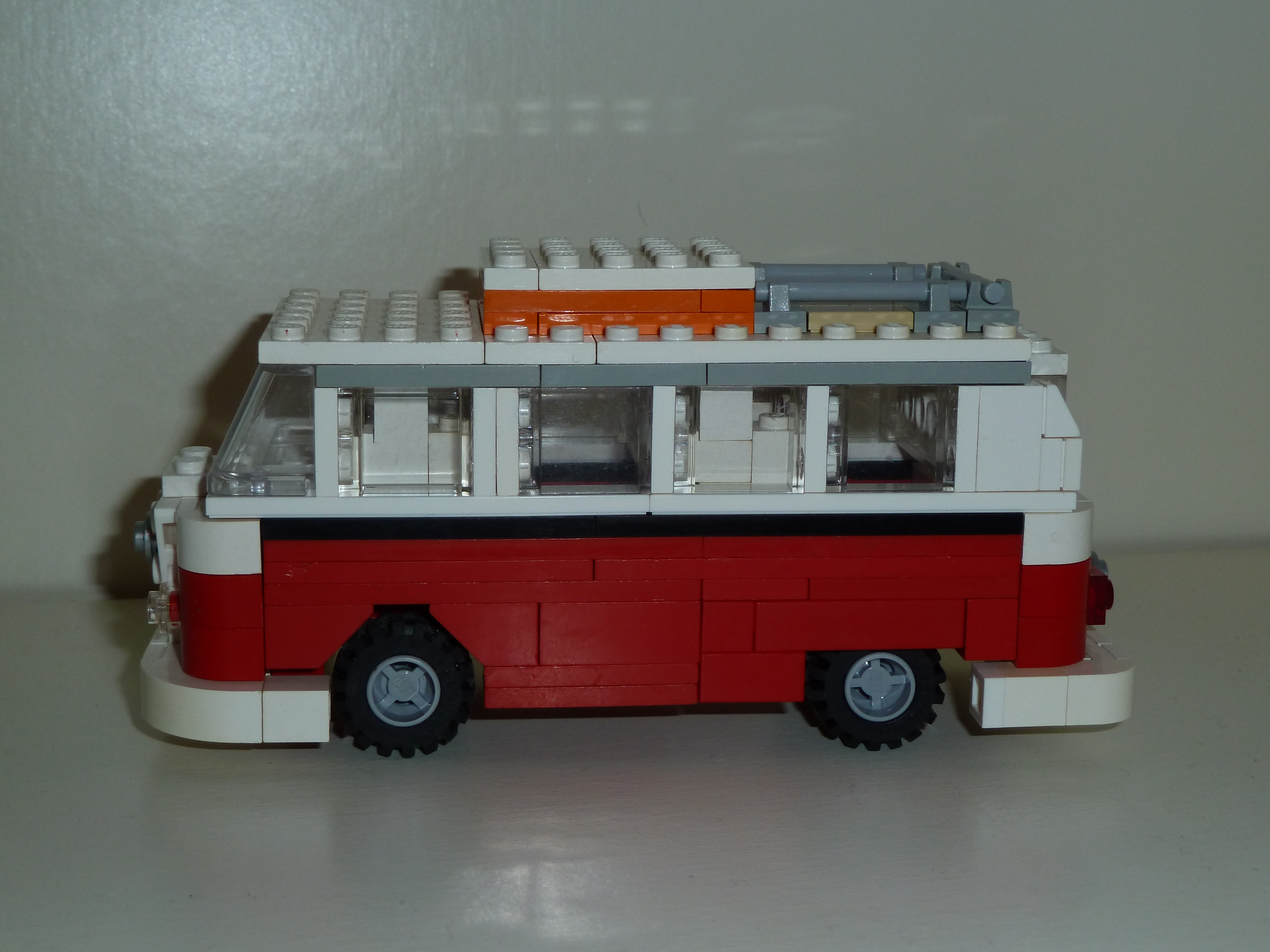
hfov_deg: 34.9
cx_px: 635
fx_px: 2018
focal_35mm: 55
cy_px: 476
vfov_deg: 26.6
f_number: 3.9
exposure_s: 1/30
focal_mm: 9.1
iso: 125
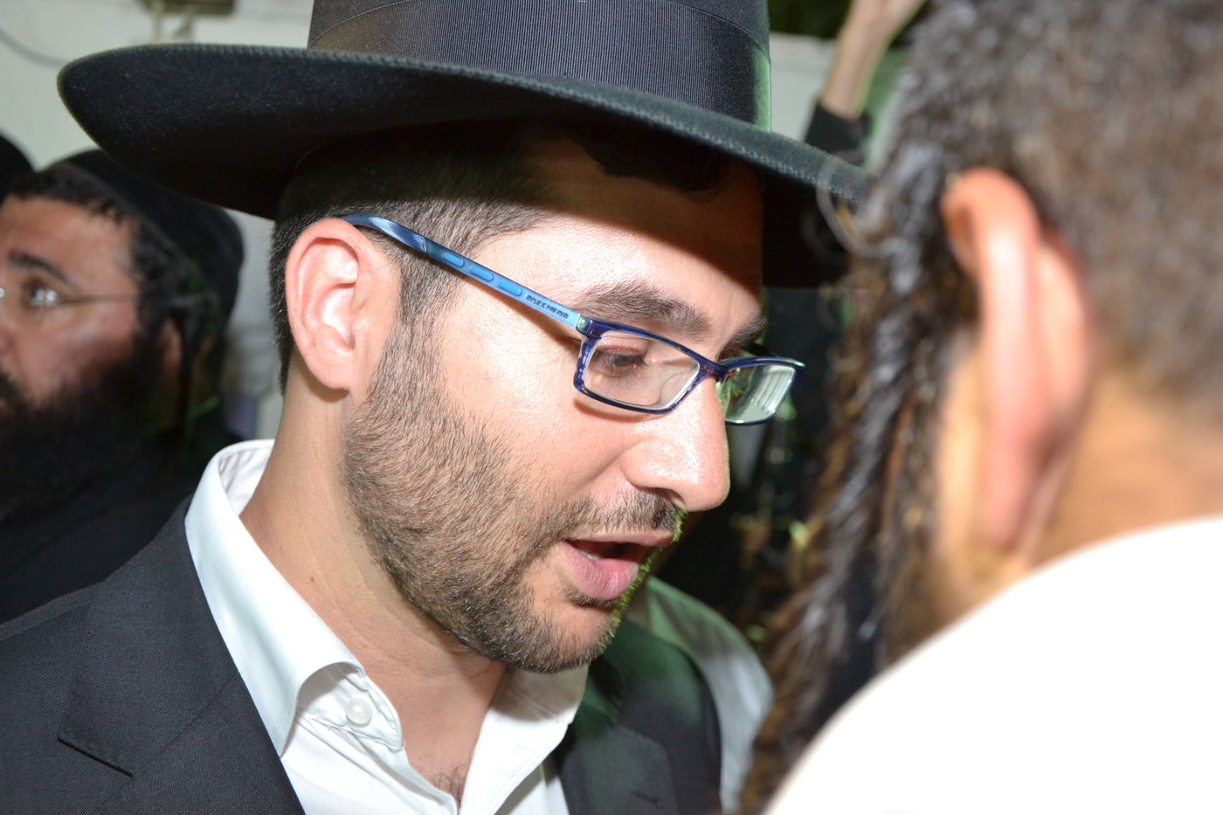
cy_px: 408
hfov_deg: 35.1
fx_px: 1936
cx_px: 612
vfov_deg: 23.8
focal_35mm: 57
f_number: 4.5
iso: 1250
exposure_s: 1/60
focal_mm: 38
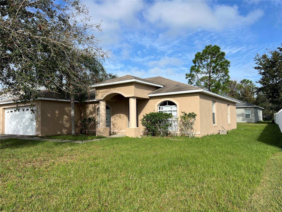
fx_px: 212
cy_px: 106
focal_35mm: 26
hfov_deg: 67.3
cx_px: 141
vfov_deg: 53.1
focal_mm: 5.7
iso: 50
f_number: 1.5
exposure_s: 1/4630
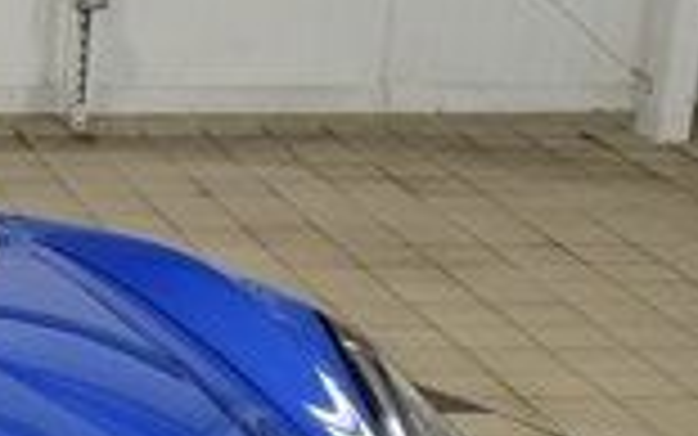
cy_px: 551
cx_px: -567
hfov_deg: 12.5
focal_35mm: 152
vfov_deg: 8.5
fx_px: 2893
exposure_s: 1/60
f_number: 8
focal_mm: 24
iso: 1600
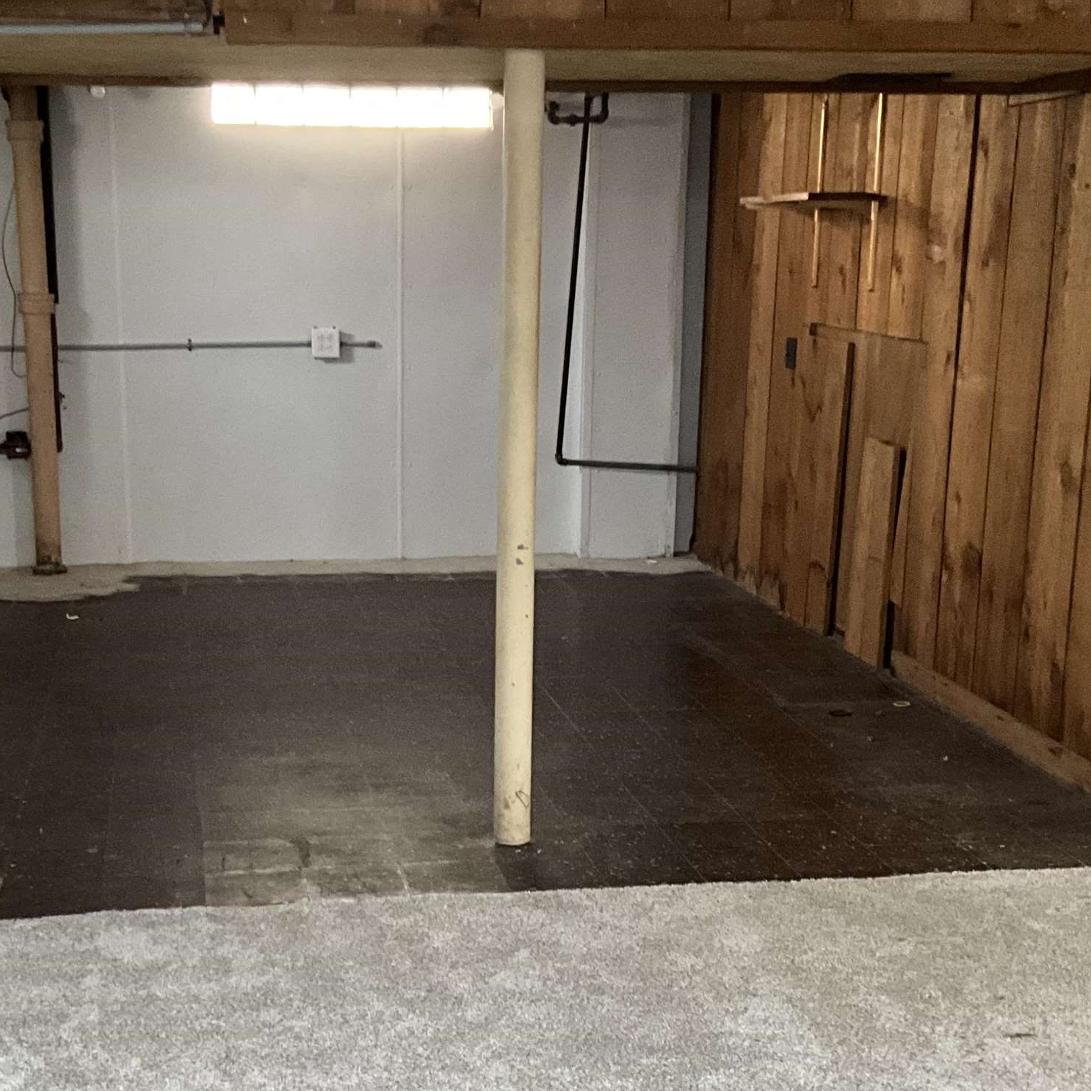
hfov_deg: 32.1
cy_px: 700
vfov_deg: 32.0
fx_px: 1890
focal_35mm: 53
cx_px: 430
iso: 320
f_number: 1.8
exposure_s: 1/37
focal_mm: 3
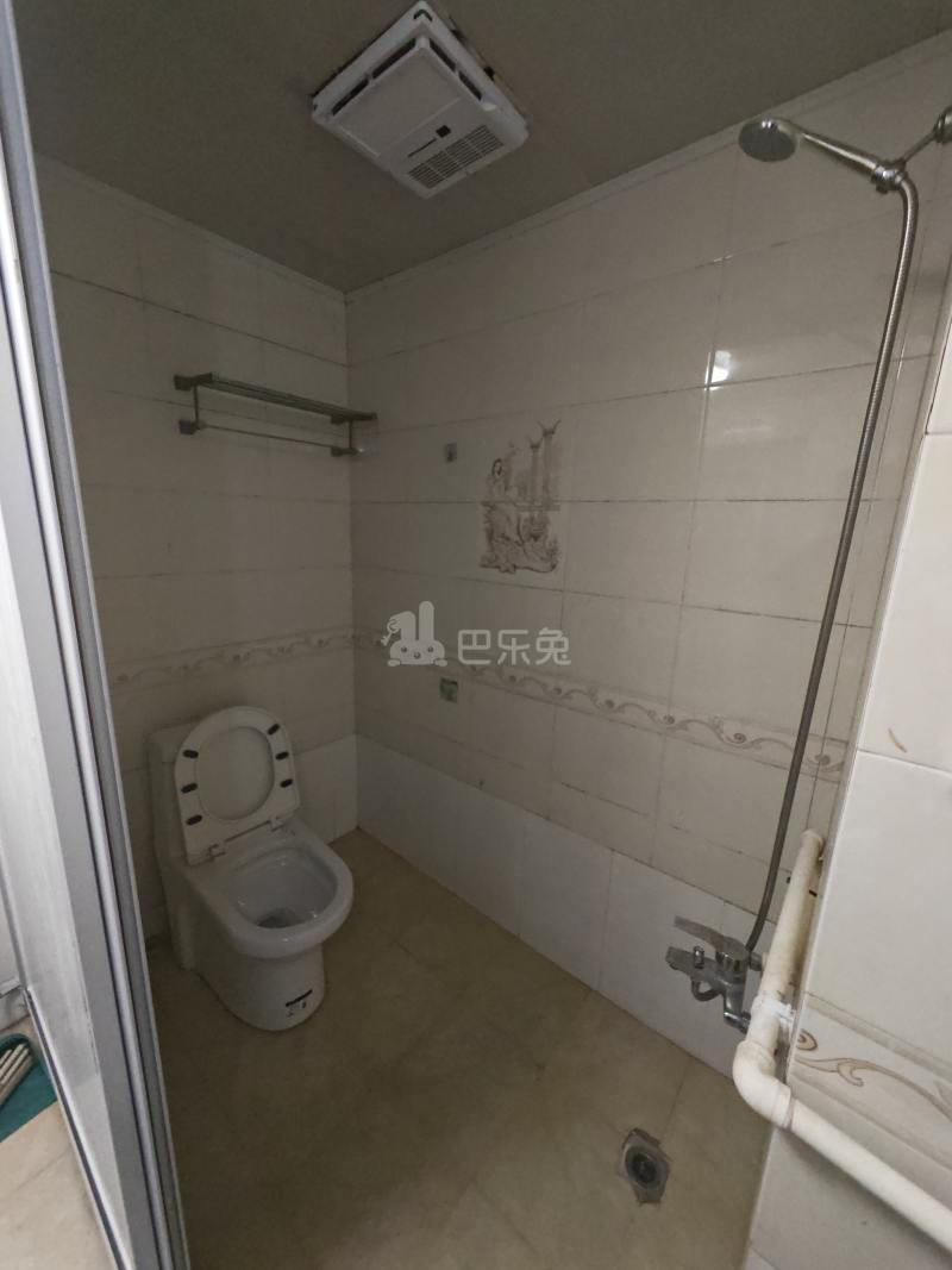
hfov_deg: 94.5
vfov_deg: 110.5
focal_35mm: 12
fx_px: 440
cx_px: 476
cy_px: 635
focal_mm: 1.82
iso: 640
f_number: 2
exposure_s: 1/25
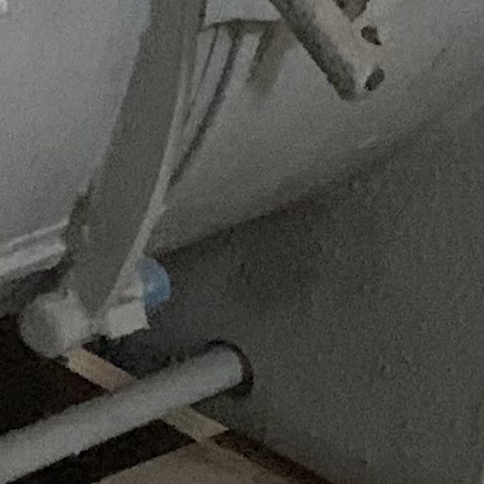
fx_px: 3654
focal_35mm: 231
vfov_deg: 7.6
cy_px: 322
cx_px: -768
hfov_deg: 7.0
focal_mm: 4.25
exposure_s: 1/27
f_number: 1.8
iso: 800
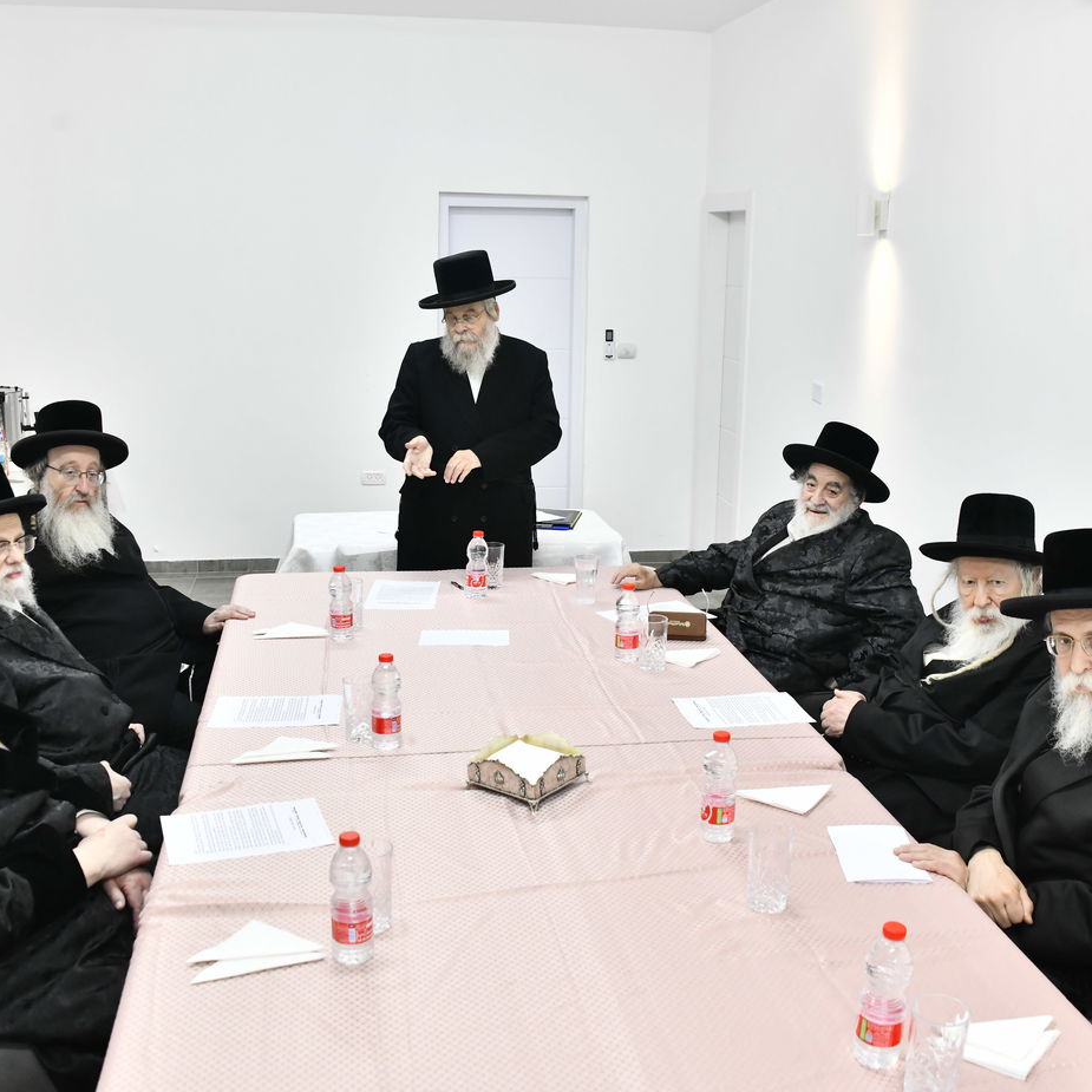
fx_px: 1285
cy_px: 547
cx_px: 560
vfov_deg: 46.0
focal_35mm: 36
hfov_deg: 46.0
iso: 1600
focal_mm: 28
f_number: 5.6
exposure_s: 1/200
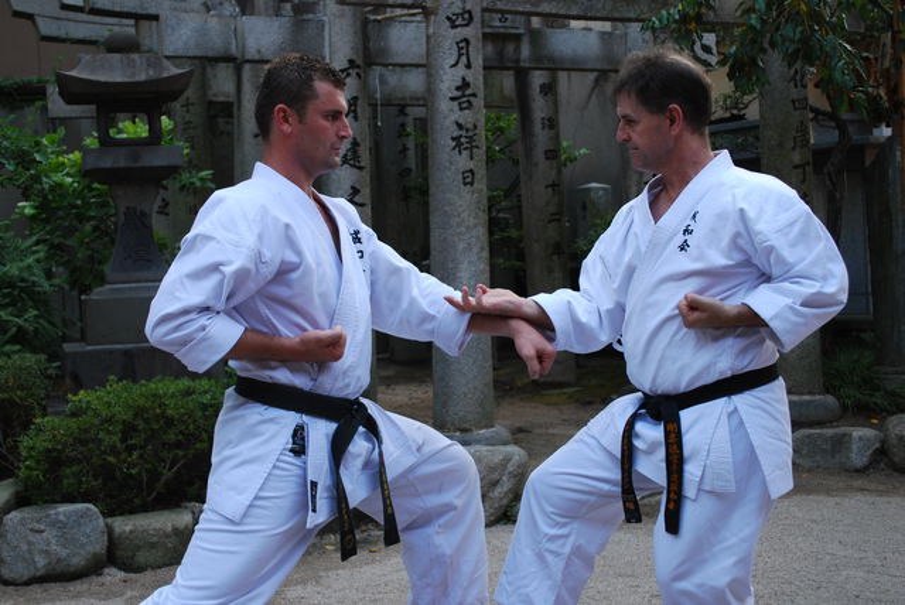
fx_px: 1208
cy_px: 302
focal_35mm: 48
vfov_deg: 28.1
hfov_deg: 41.1
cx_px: 452
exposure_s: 1/100
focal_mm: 32
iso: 200
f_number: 5
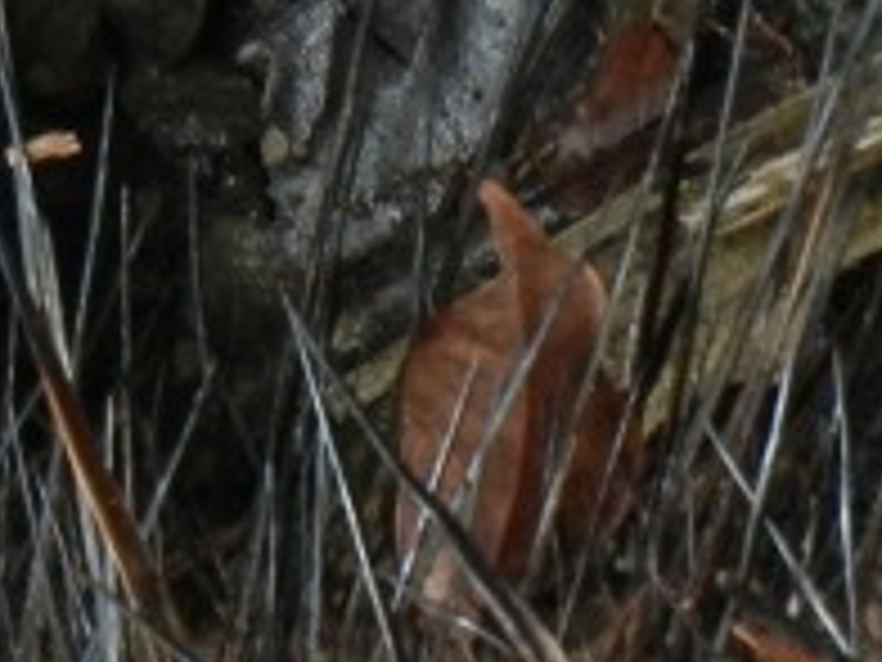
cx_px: -454
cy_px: 1225
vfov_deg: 2.8
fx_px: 13555
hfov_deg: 3.7
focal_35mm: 532
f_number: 4.5
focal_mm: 18.3
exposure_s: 1/22.3
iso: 400
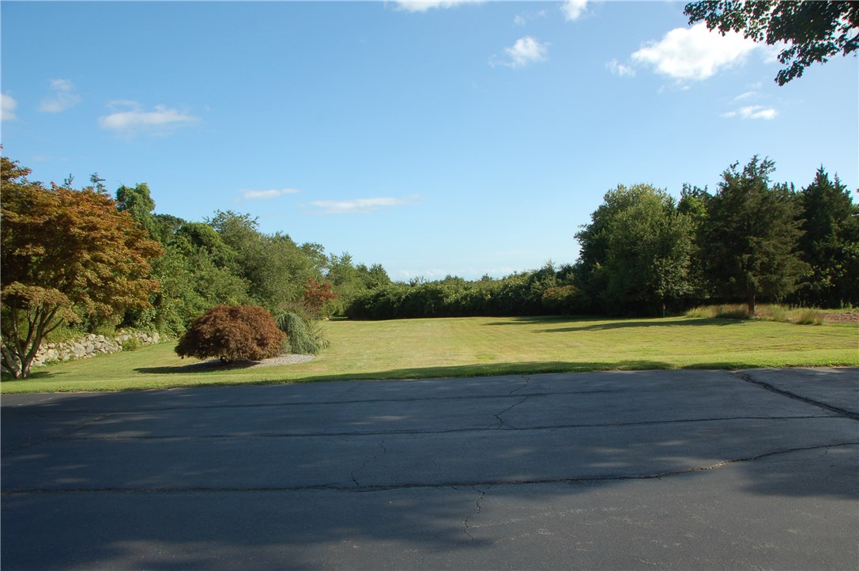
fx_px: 643
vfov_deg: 47.8
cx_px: 430
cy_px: 286
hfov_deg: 67.4
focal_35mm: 27
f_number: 8
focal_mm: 18
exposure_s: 1/250
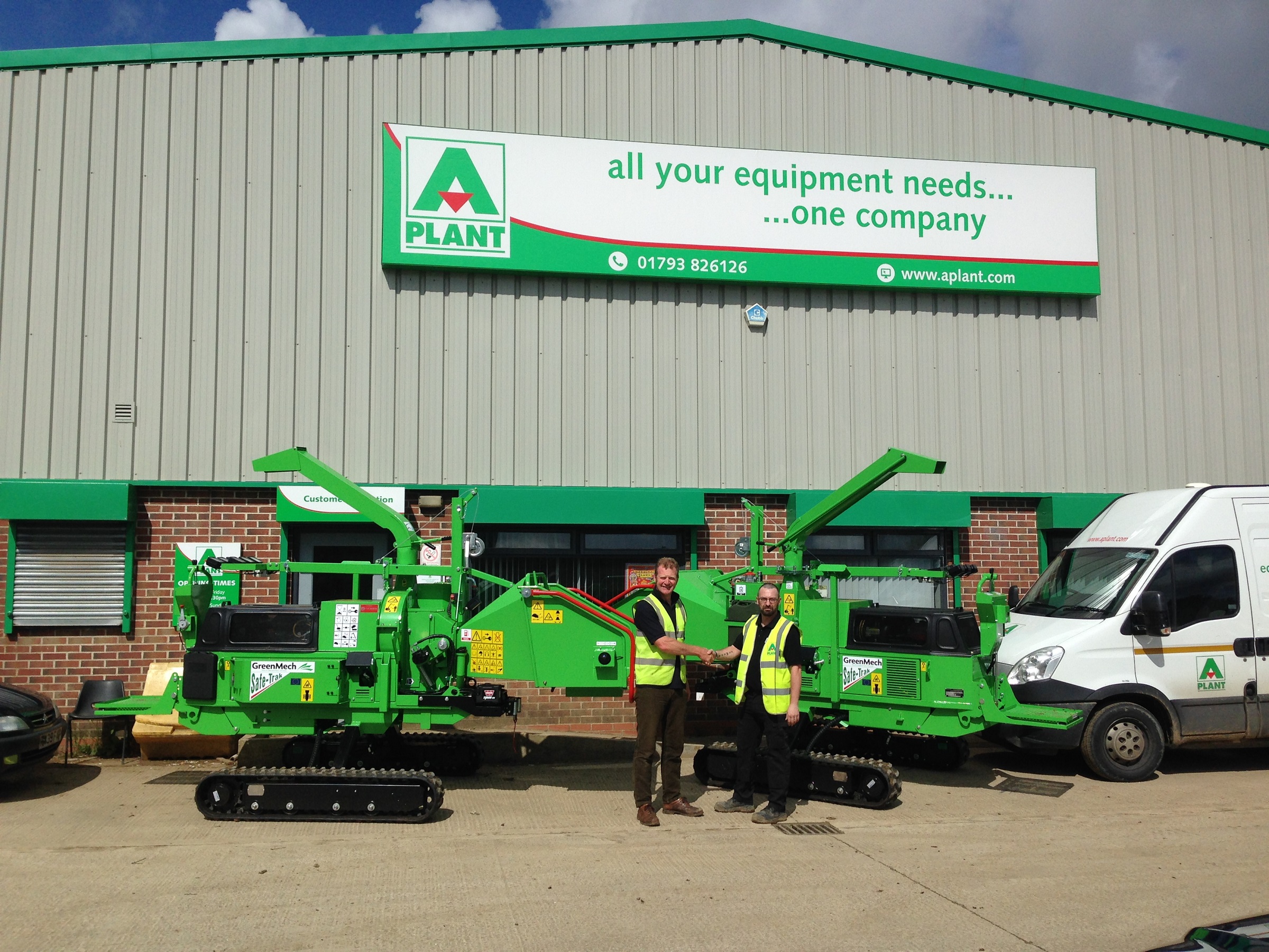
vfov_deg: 42.9
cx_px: 634
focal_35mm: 33
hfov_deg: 55.4
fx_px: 1210
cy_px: 476
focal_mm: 4.12
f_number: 2.4
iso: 50
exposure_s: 1/4525
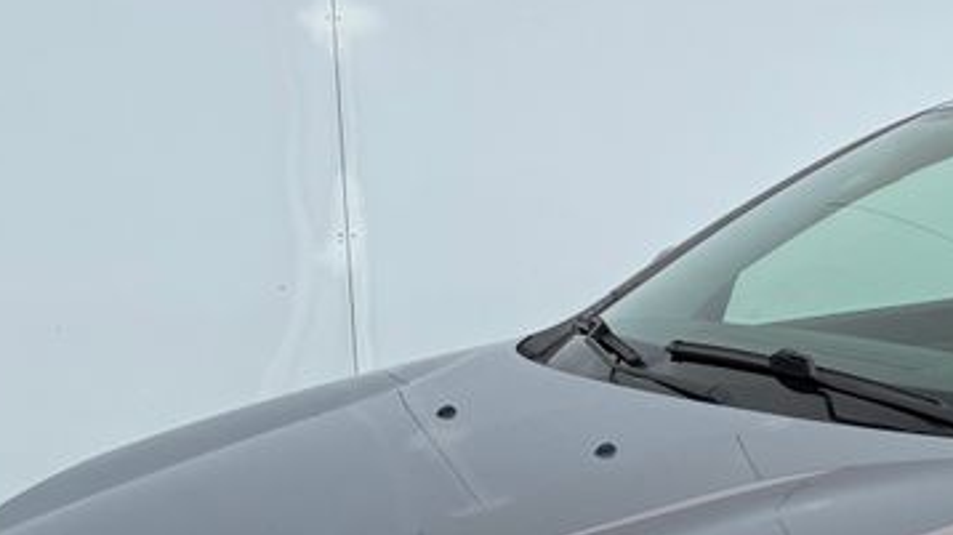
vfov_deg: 14.6
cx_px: 1028
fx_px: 2046
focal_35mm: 81
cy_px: 580
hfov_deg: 24.6
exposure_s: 1/1626
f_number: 1.6
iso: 50
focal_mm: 5.96
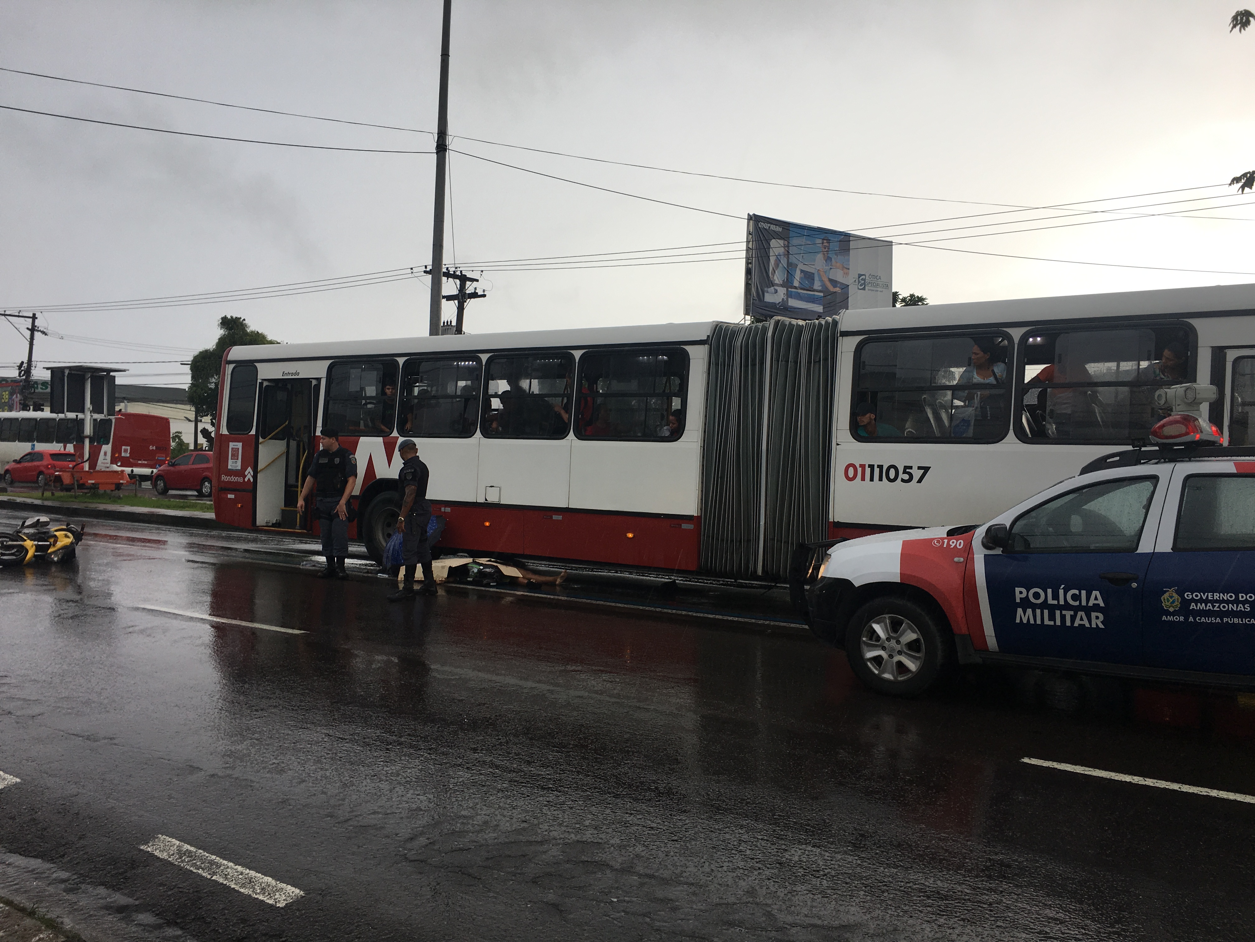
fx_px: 1051
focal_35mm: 29
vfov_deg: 48.2
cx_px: 628
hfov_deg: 61.7
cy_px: 471
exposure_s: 1/209
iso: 25
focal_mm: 4.15
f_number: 2.2
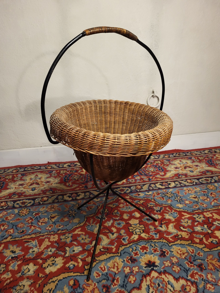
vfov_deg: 67.3
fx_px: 220
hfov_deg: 53.1
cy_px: 146
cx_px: 110
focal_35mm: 26
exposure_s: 1/100
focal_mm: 5.4
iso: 250
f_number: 1.8
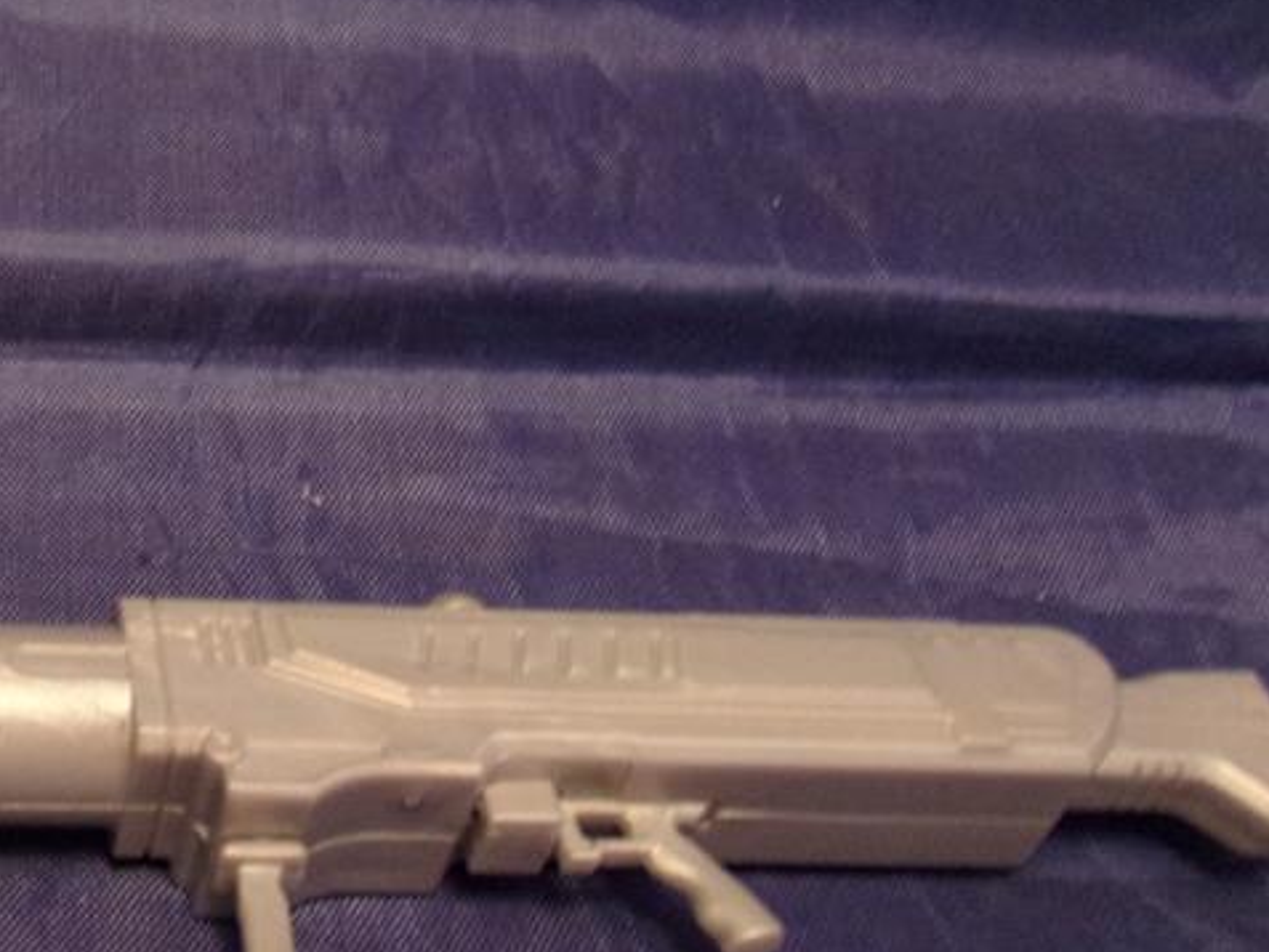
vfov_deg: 25.2
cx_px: -3
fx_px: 2127
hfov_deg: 30.8
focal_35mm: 58
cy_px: 364
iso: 400
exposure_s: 1/23
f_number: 3
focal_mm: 4.9
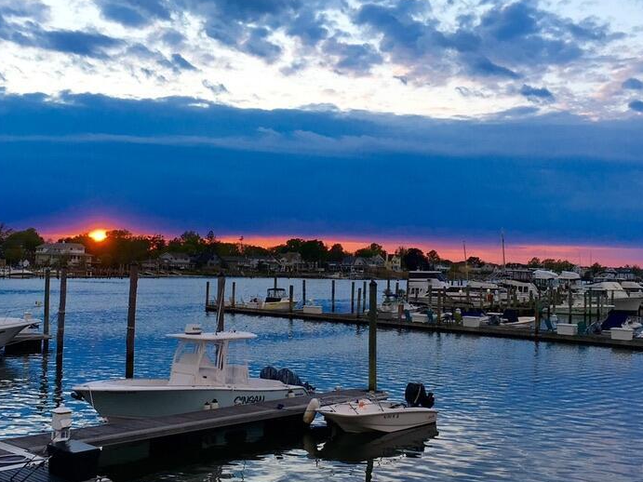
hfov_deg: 43.8
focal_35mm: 43
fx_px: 799
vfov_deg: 33.6
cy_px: 249
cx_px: 288
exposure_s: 1/120
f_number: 2.2
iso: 25
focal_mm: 4.15
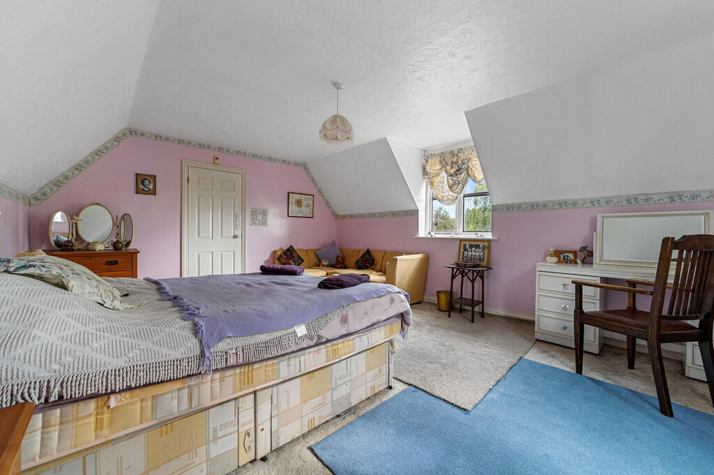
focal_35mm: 14
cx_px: 357
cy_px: 238
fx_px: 277
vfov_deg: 81.1
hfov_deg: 104.3
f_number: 8
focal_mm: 14
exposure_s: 1/2.5
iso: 400
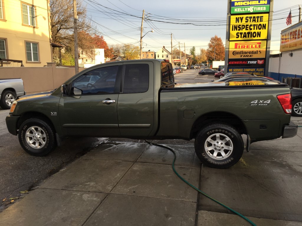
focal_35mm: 29
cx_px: 151
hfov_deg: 61.7
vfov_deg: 48.2
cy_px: 113
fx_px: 253
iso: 32
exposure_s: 1/311
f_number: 2.2
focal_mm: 4.15
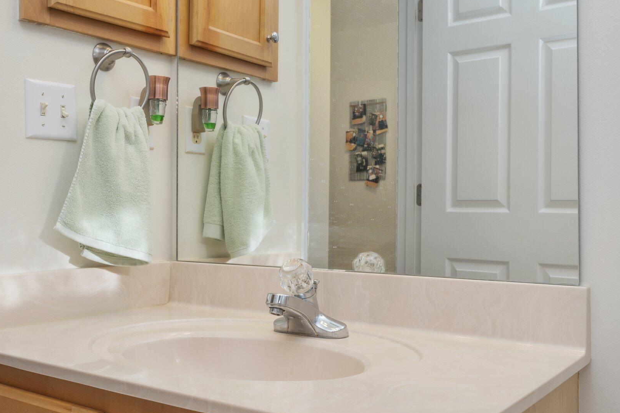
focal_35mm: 38
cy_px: 220
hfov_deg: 51.1
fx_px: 648
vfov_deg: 35.3
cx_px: 277
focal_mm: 29.5
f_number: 9
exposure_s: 1/60
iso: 250
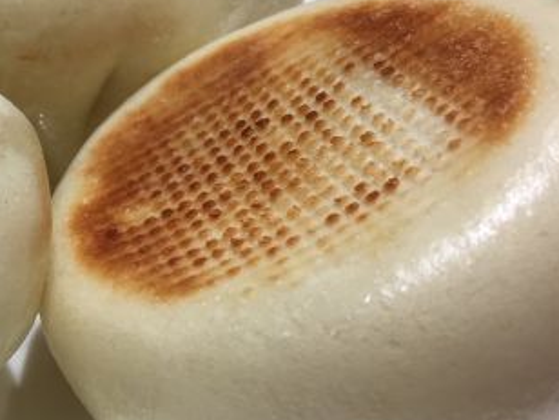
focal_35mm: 66
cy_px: 215
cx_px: 51
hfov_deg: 28.2
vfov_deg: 22.3
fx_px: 1066
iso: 32
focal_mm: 4.15
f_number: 2.2
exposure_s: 1/50
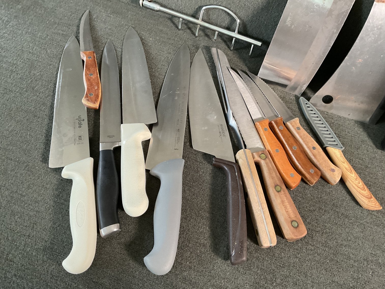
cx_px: 192
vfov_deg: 48.2
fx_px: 323
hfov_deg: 61.7
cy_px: 144
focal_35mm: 29
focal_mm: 3
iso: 200
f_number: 1.8
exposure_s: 1/60
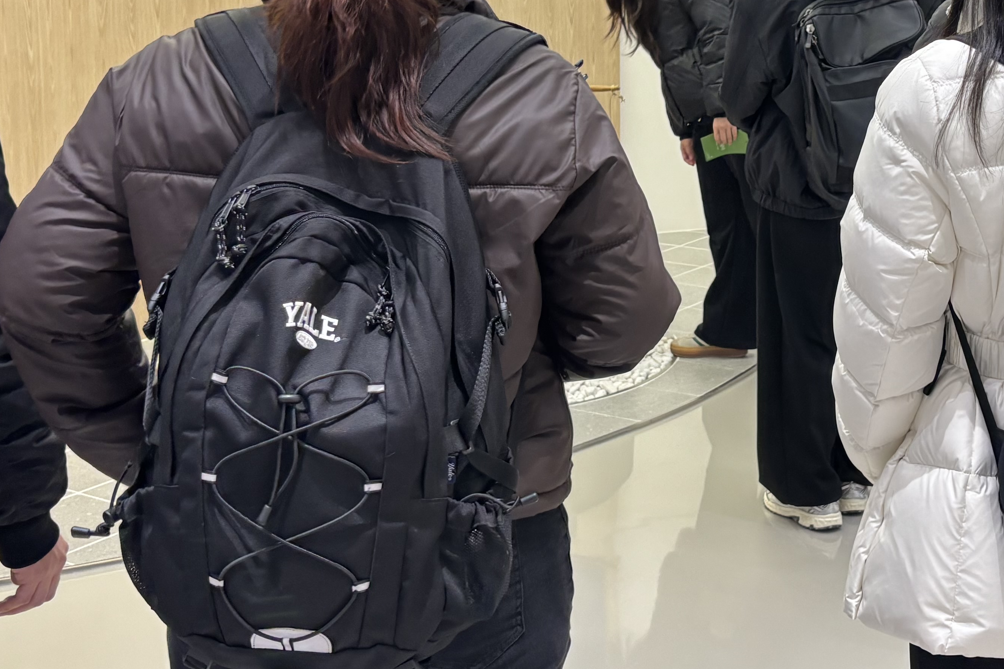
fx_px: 1617
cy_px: 86
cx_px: 701
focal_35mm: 58
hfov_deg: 34.0
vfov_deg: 22.9
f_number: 1.6
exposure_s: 1/60
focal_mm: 5.96
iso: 160
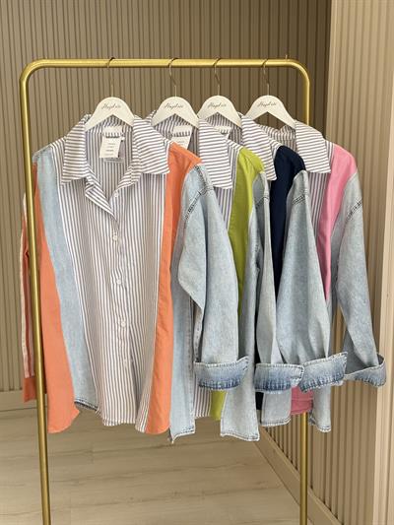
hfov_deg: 30.3
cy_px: 262
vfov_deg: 39.6
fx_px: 728
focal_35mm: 48
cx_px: 197
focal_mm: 6.76
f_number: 1.78
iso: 64
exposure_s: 1/407
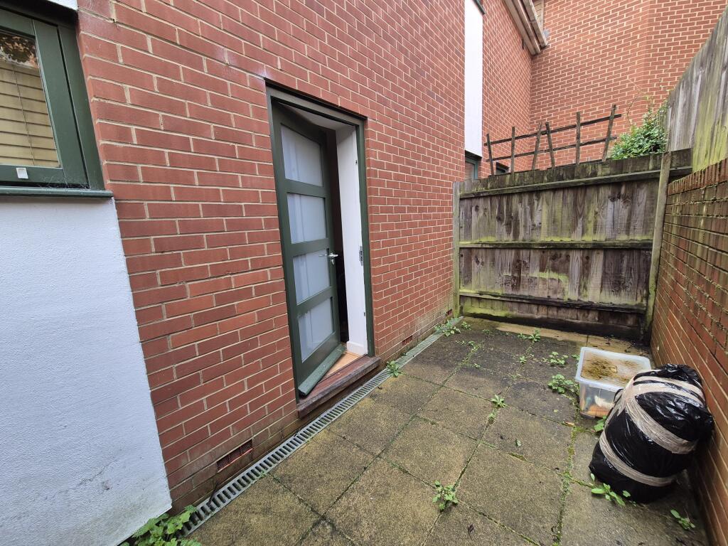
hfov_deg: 106.2
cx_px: 364
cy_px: 273
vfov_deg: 89.9
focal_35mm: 13
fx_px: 273
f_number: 2.2
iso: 250
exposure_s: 1/359
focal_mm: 2.2
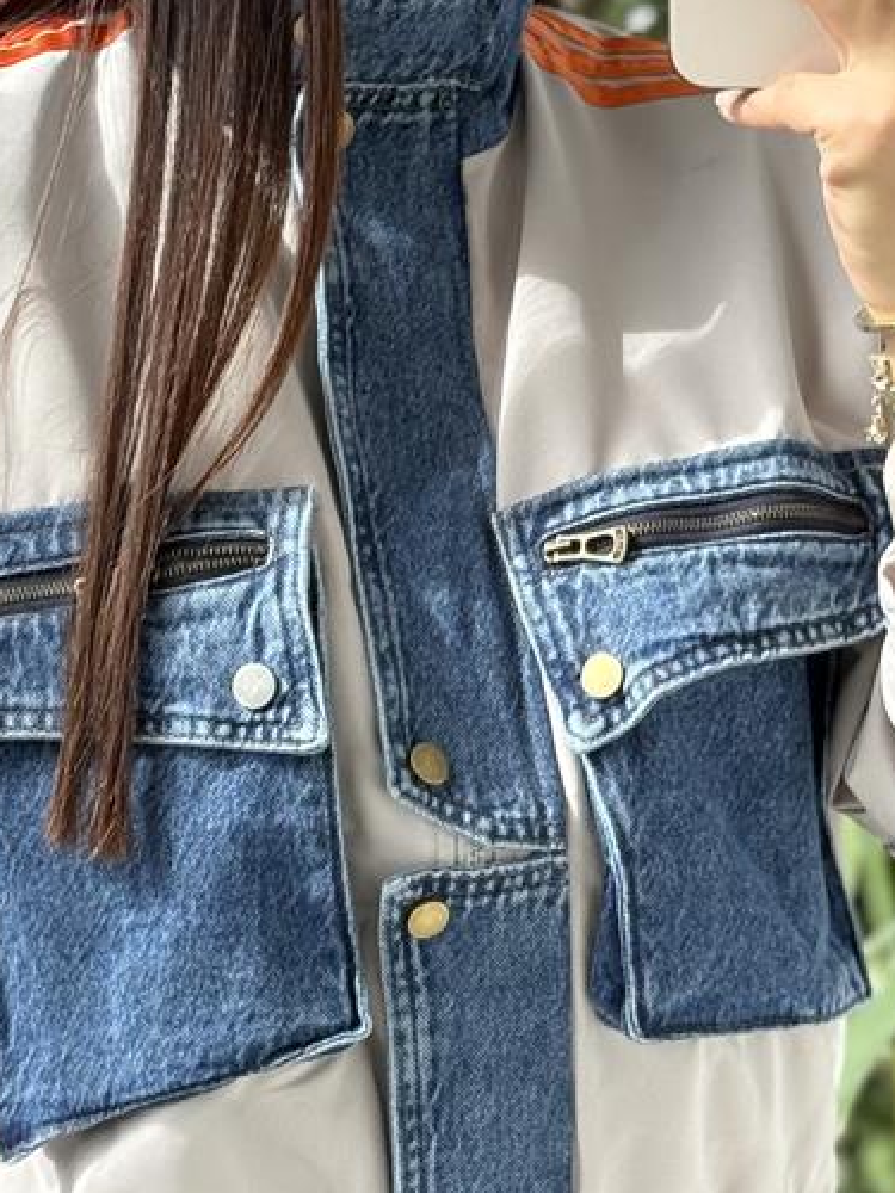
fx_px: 4413
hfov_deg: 11.6
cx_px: 442
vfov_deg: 15.4
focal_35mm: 128
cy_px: 707
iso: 80
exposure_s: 1/336
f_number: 1.78
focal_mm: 6.76
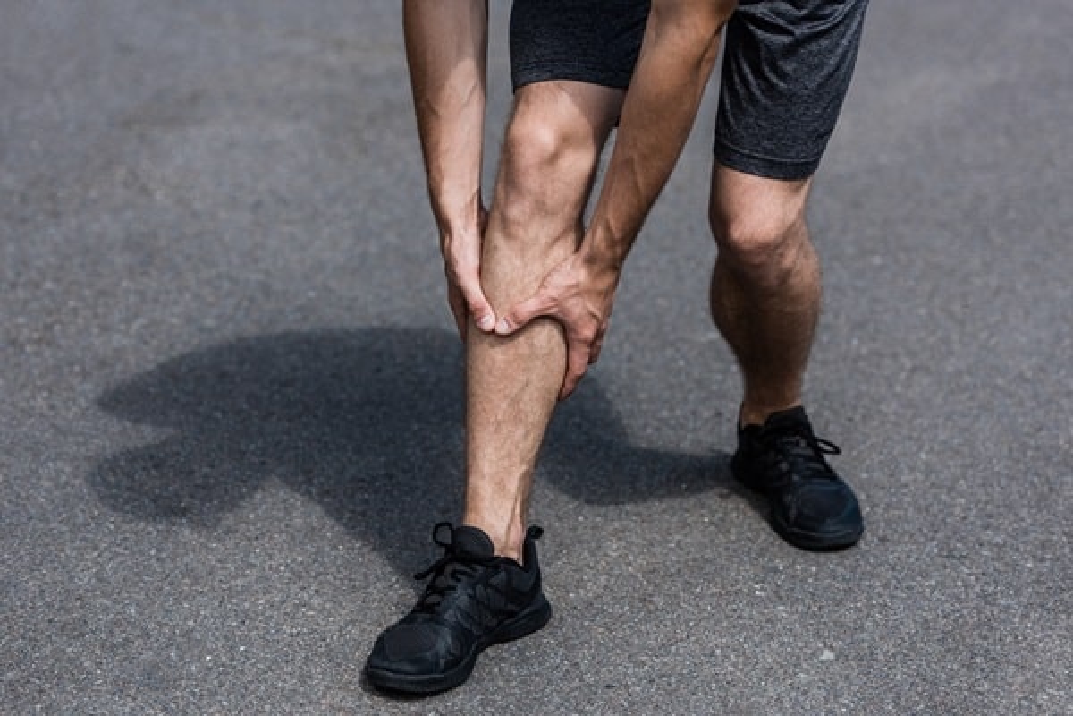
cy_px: 358
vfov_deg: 13.0
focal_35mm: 105
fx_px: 3129
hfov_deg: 19.5
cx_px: 536
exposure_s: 1/800
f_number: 3.5
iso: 100
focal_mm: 105
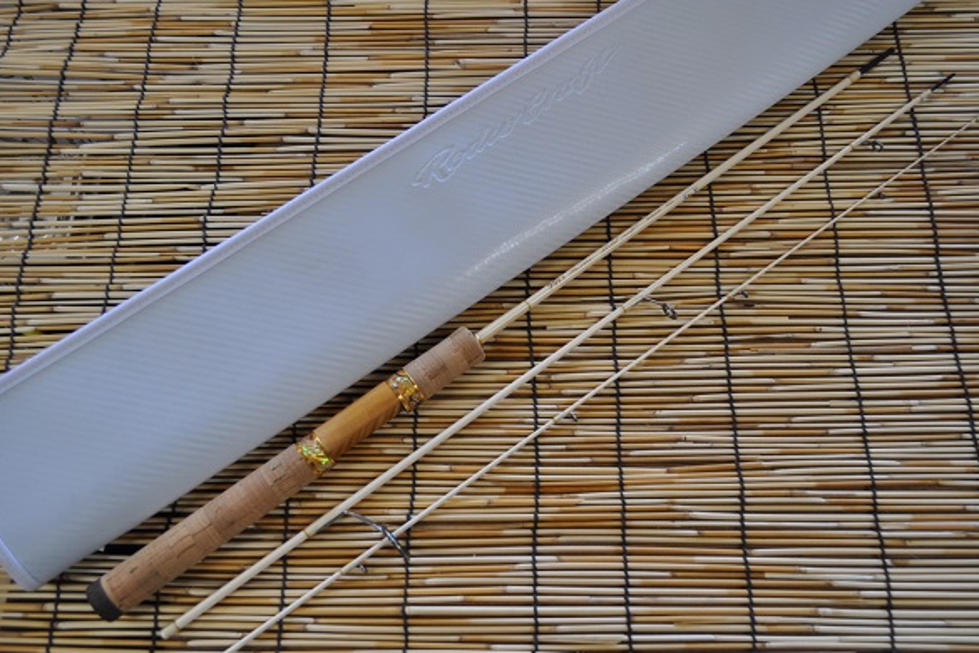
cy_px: 340
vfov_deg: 40.0
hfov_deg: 57.1
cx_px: 531
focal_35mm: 33
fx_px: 897
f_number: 4.5
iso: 400
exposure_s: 1/80
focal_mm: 20
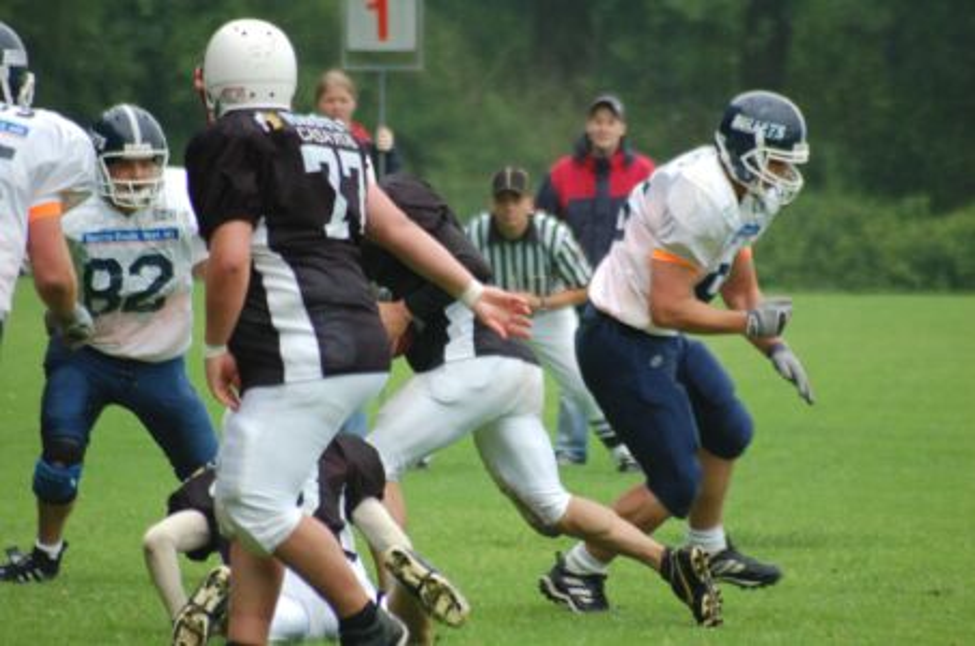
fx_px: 12162
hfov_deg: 4.6
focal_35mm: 450
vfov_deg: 3.0
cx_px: 488
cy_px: 323
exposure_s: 1/500
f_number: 5.6
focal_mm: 300
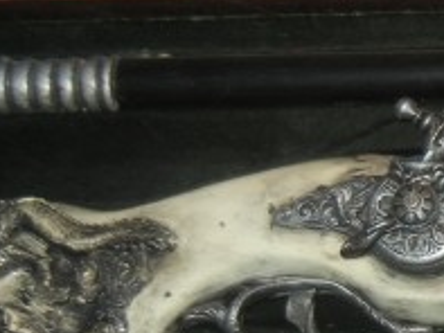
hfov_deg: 12.2
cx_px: 627
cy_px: 126
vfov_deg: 9.5
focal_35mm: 156
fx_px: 2002
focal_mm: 5.4
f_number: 3.5
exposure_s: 1/30
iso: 200
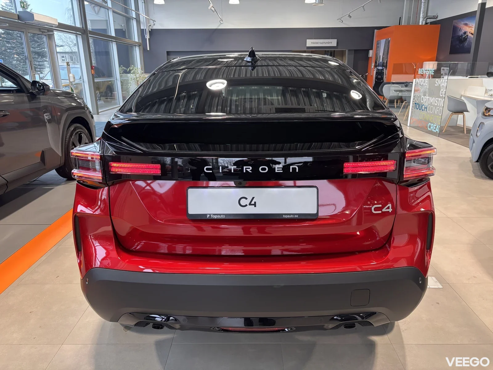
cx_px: 246
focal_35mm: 26
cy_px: 185
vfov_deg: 53.1
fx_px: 370
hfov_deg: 67.3
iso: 125
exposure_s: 1/100
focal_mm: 5.96
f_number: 1.6
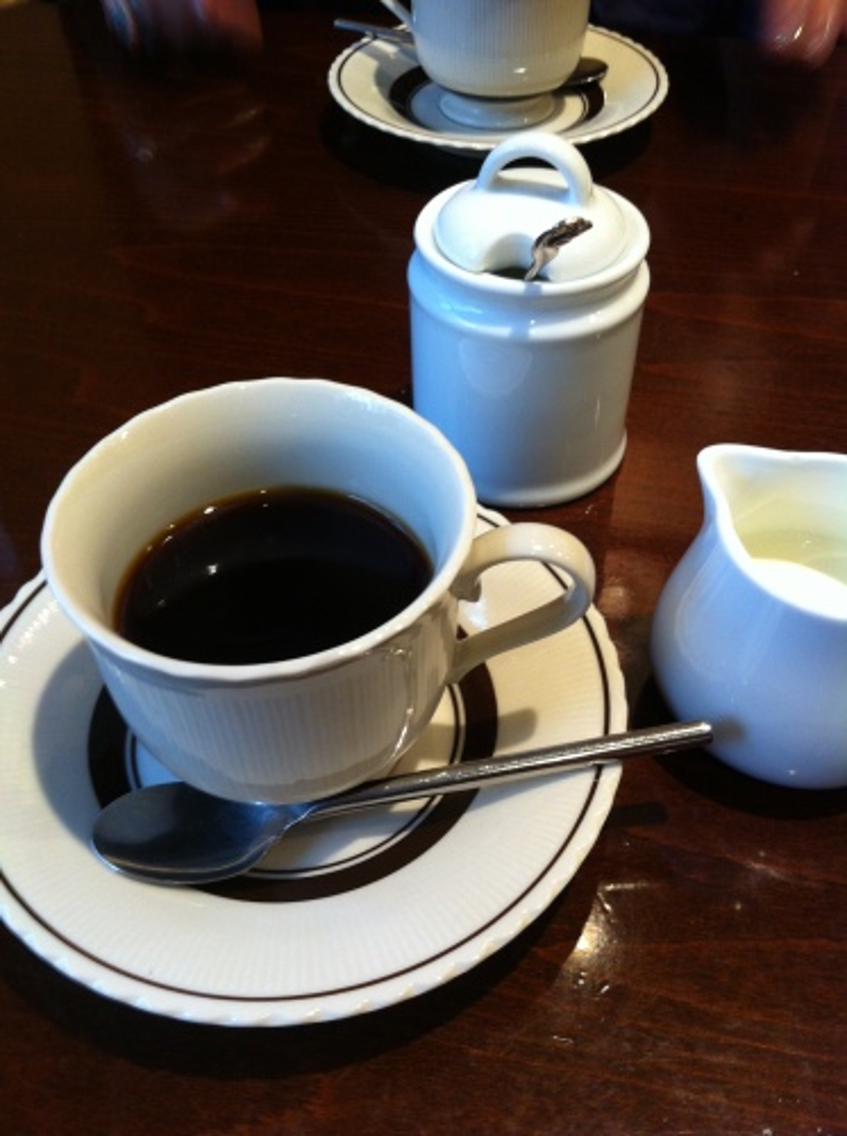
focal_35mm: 35
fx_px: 1146
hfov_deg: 40.6
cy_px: 568
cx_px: 424
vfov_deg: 52.7
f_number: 2.8
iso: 125
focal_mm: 3.85
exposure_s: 1/15
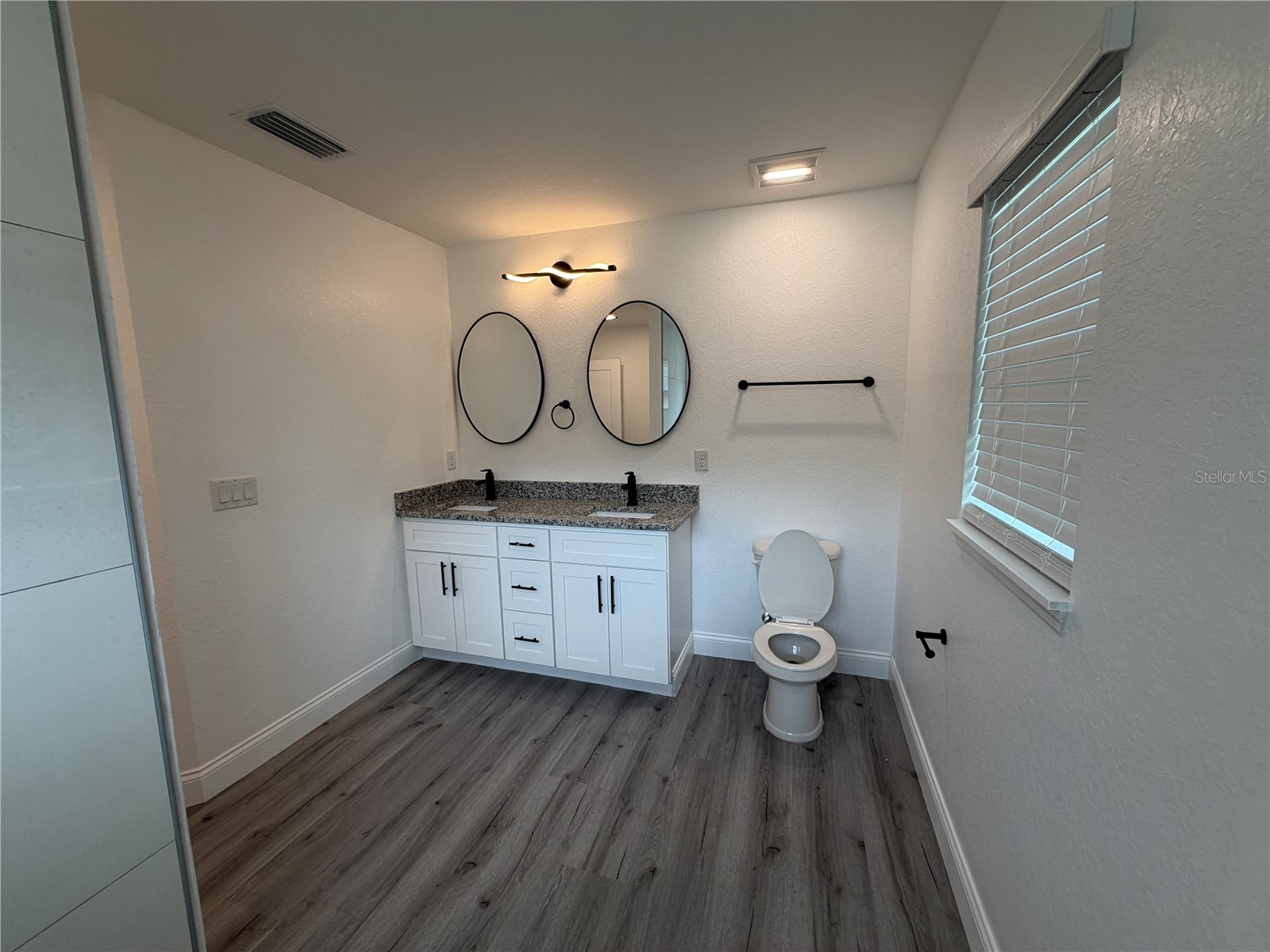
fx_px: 514
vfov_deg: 85.7
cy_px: 476
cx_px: 635
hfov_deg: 102.1
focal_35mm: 14
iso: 80
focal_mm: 2.22
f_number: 2.2
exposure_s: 1/120
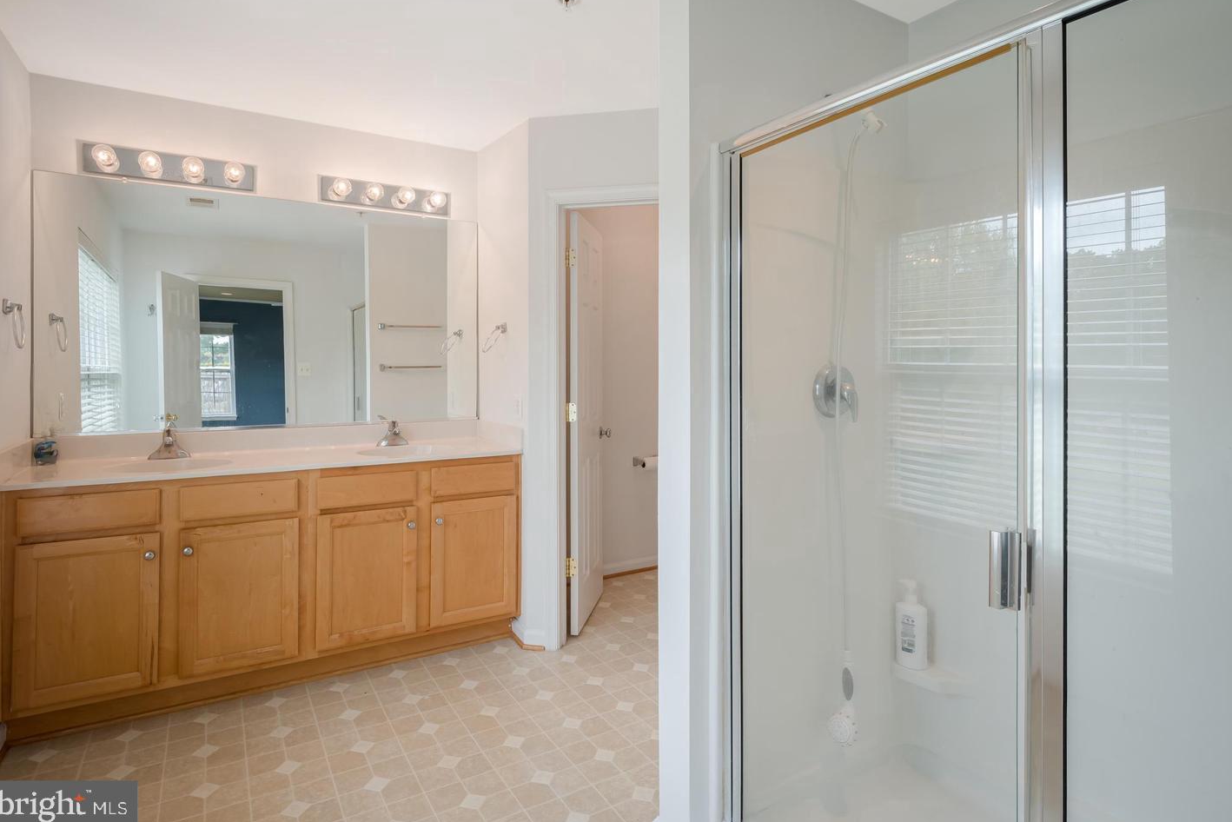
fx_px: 650
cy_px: 362
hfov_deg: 86.9
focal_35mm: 19
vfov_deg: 64.4
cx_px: 611
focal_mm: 9
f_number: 5.6
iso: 100
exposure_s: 1/100
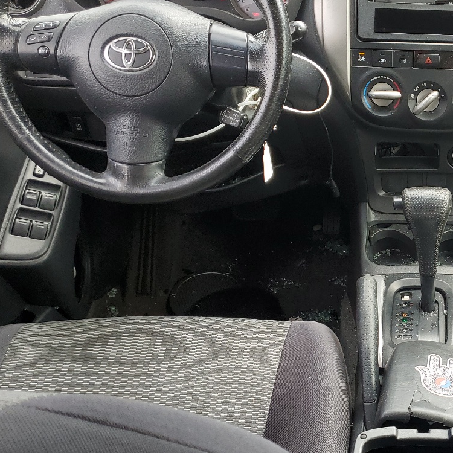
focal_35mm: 49
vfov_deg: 34.7
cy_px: 236
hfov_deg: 32.6
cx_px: 424
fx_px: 725
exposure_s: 1/192
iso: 50
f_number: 1.5
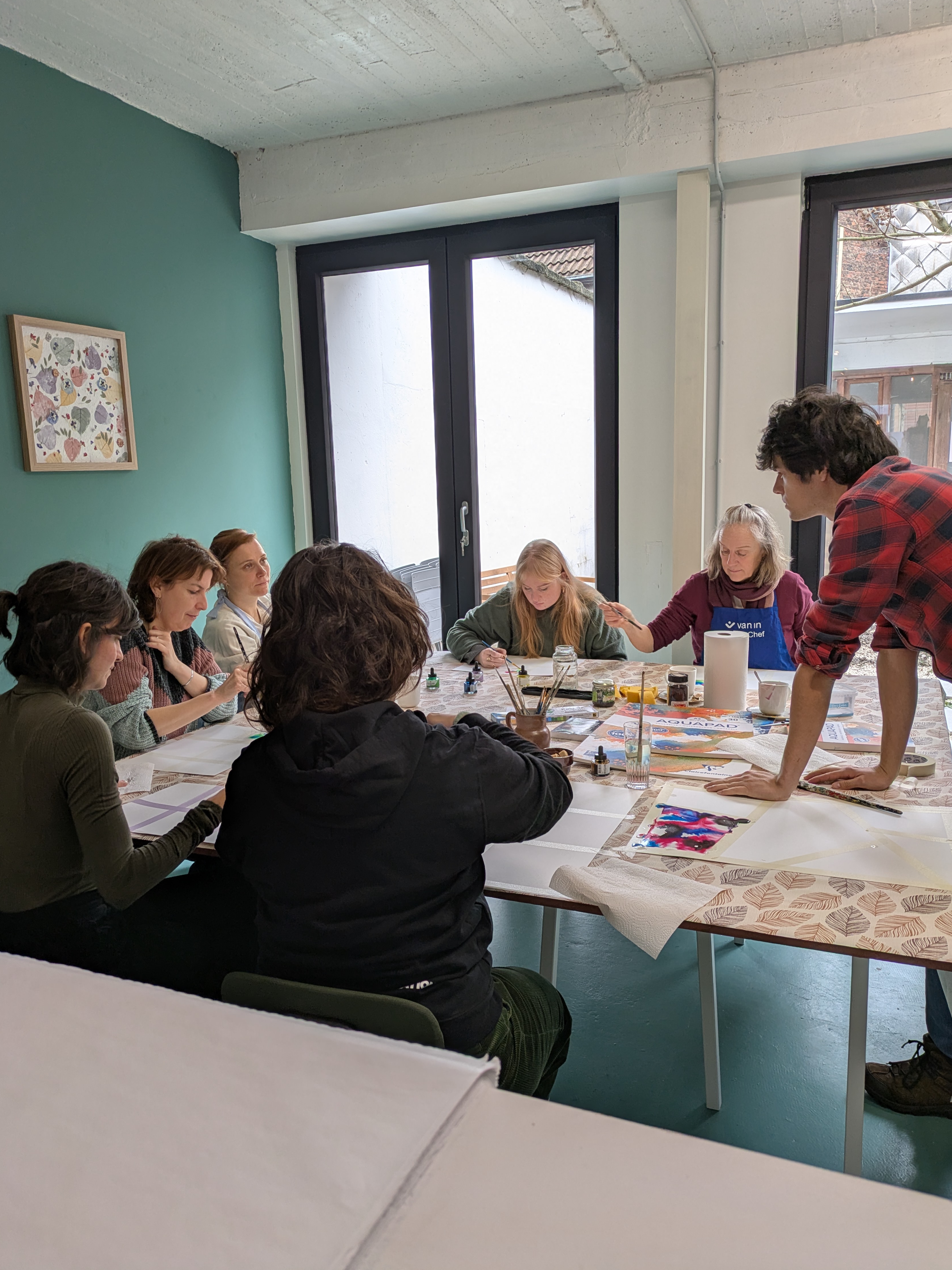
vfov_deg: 67.3
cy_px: 611
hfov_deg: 53.1
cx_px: 480
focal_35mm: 26
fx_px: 953
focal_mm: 5.43
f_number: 1.89
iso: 51
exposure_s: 1/100
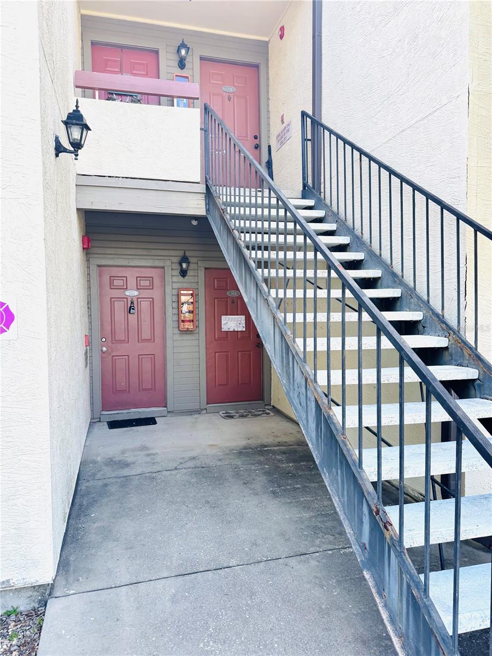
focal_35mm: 24
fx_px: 455
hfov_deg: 56.8
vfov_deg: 71.6
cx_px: 246
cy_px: 328
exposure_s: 1/419
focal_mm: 6.76
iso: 80
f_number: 1.78
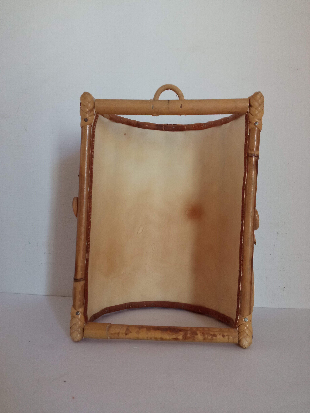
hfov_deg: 51.4
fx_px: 322
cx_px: 155
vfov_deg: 65.3
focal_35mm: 27
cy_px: 206
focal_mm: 3.79
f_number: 2.2
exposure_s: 1/25
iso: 507
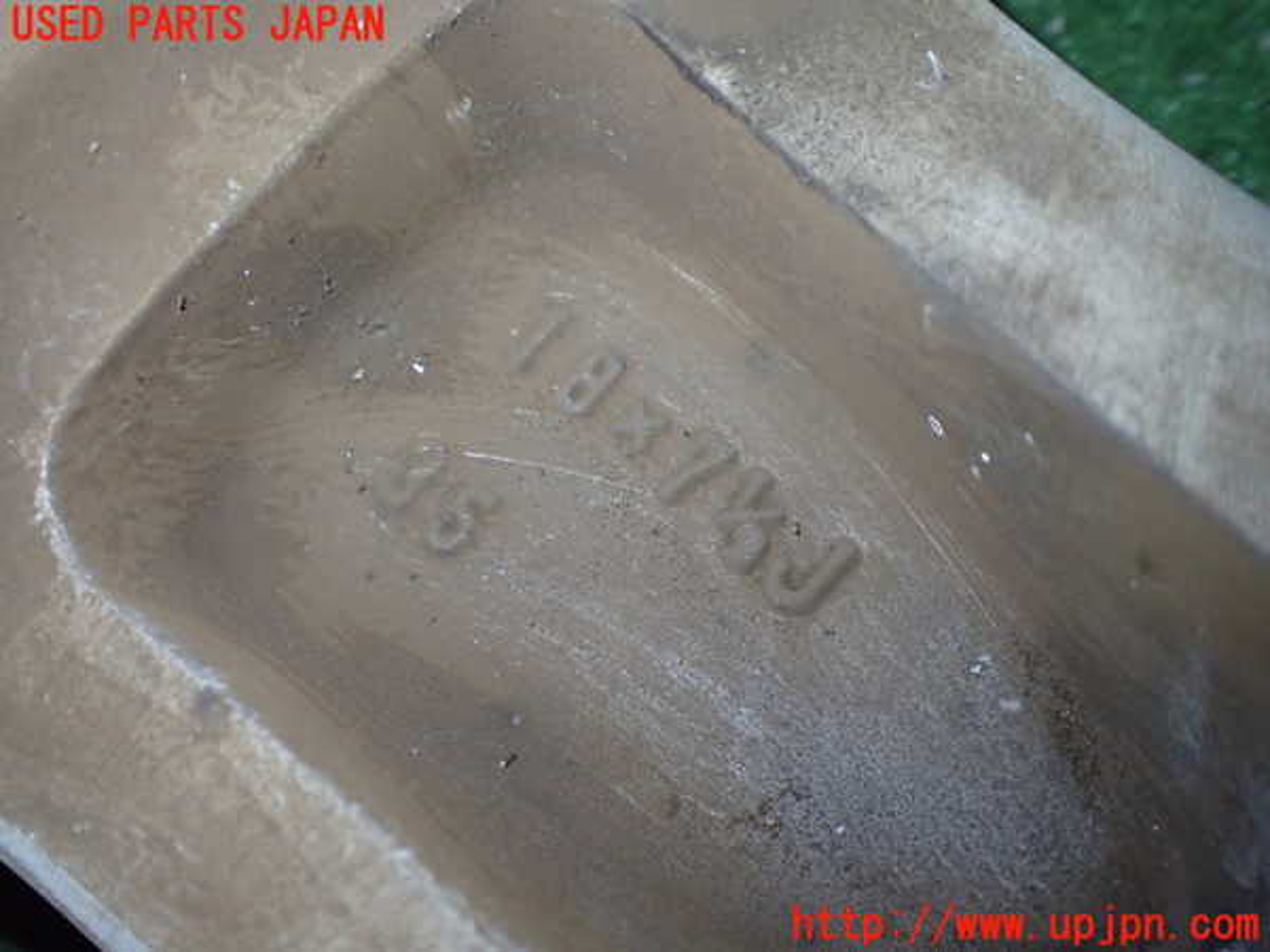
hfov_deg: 60.0
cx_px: 635
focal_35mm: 30
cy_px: 476
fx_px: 1101
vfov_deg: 46.8
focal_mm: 5.4
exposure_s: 1/125
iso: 640
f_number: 2.3
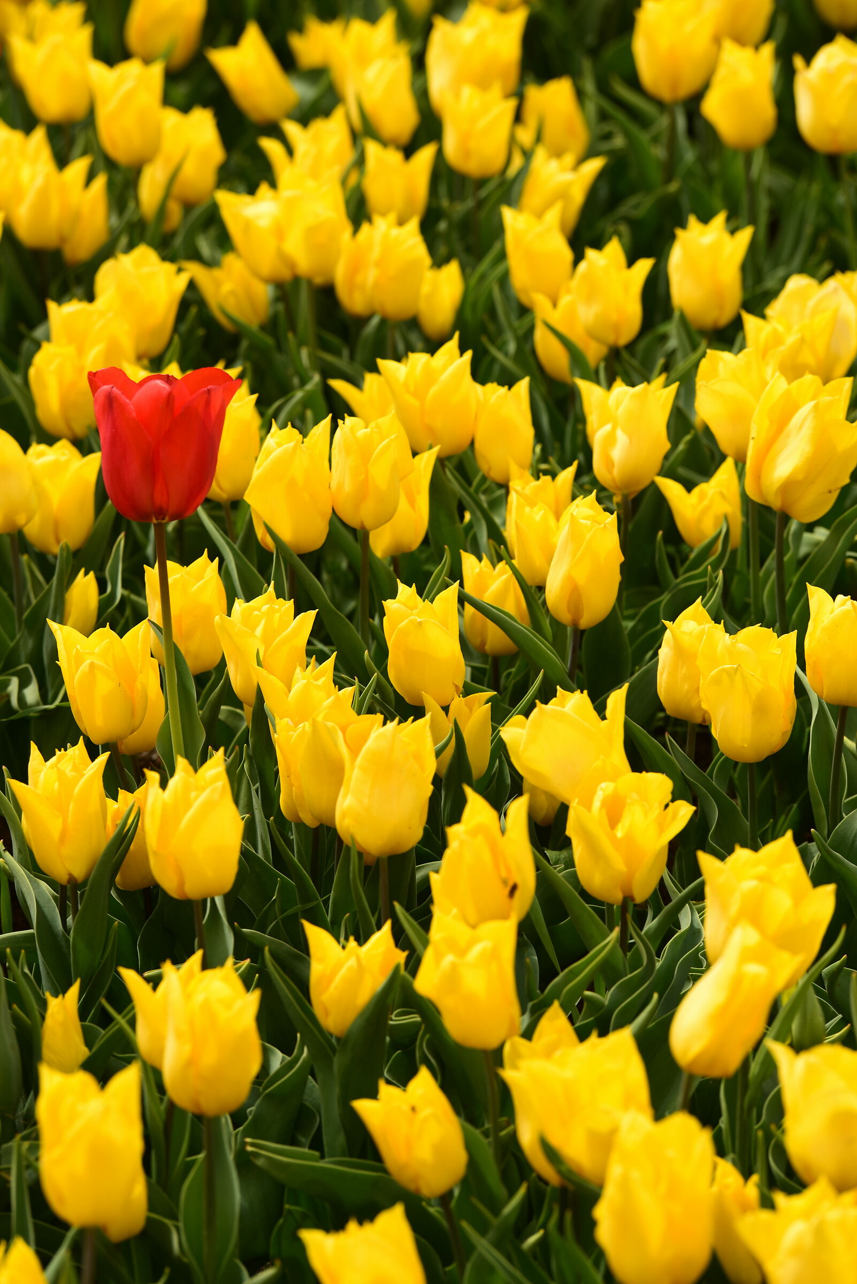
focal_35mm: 170
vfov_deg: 12.1
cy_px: 642
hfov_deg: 8.1
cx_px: 428
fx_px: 6065
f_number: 8
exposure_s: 1/250
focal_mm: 170
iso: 100
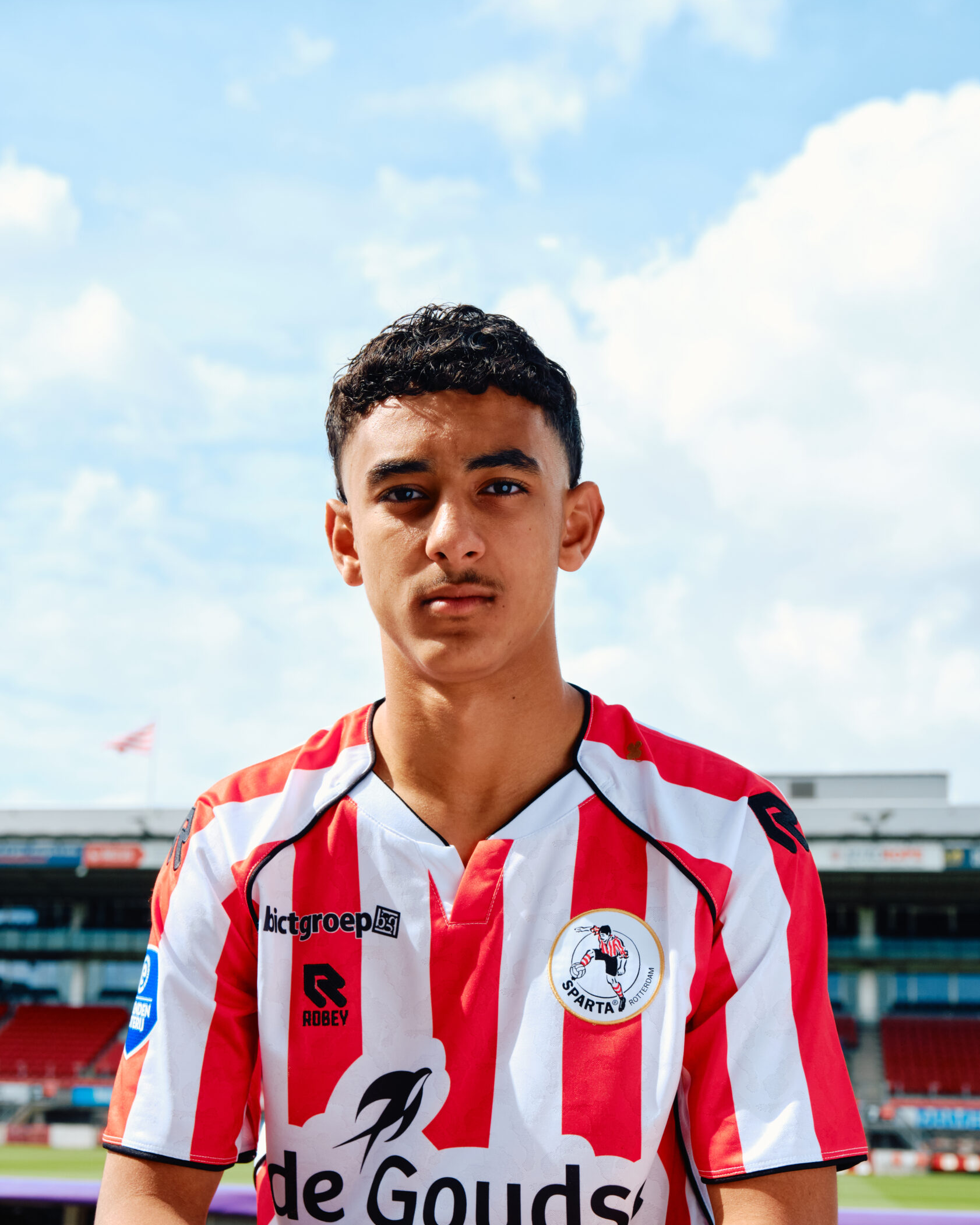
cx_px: 483
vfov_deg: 38.6
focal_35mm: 48
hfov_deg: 31.5
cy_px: 730
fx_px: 1740
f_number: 4
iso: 640
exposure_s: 1/3200
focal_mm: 28.3
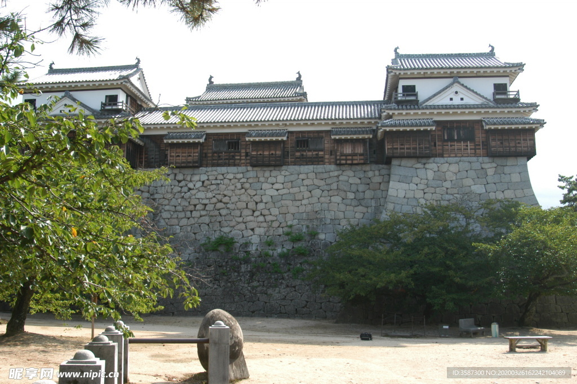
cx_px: 288
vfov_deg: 36.8
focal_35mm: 36
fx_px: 577
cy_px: 192
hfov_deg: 53.2
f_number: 7.1
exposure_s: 1/200
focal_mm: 24
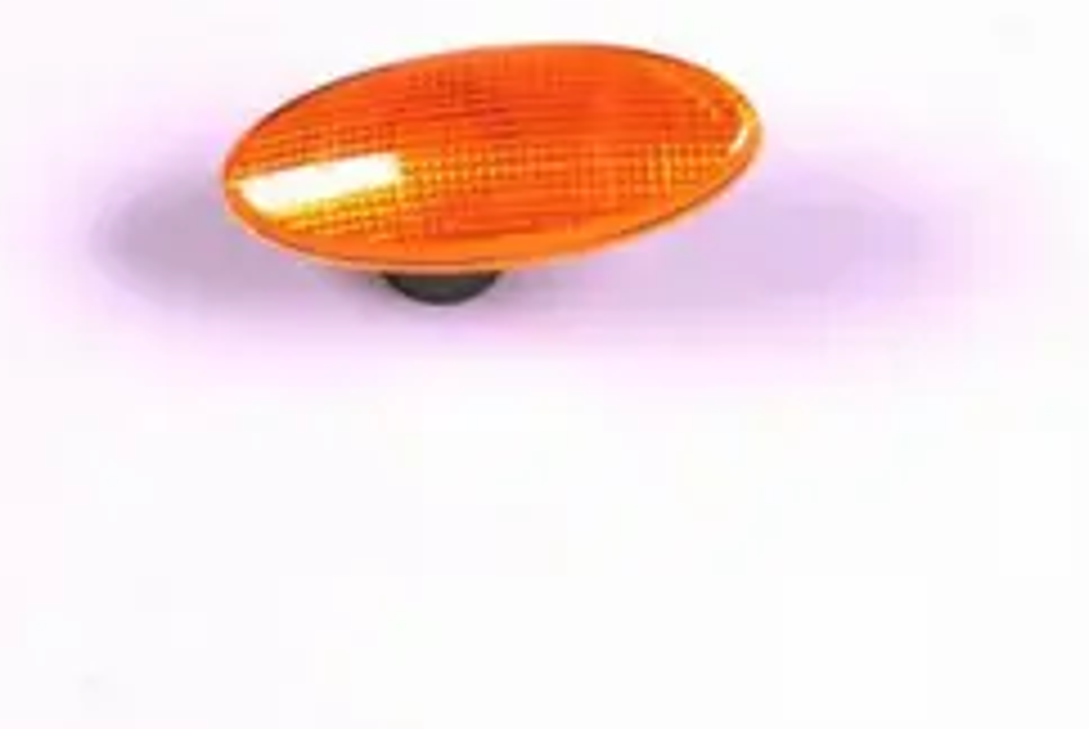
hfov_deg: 6.9
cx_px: 531
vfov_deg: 4.6
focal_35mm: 298
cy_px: 171
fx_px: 9025
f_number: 8
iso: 100
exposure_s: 1/50
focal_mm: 120
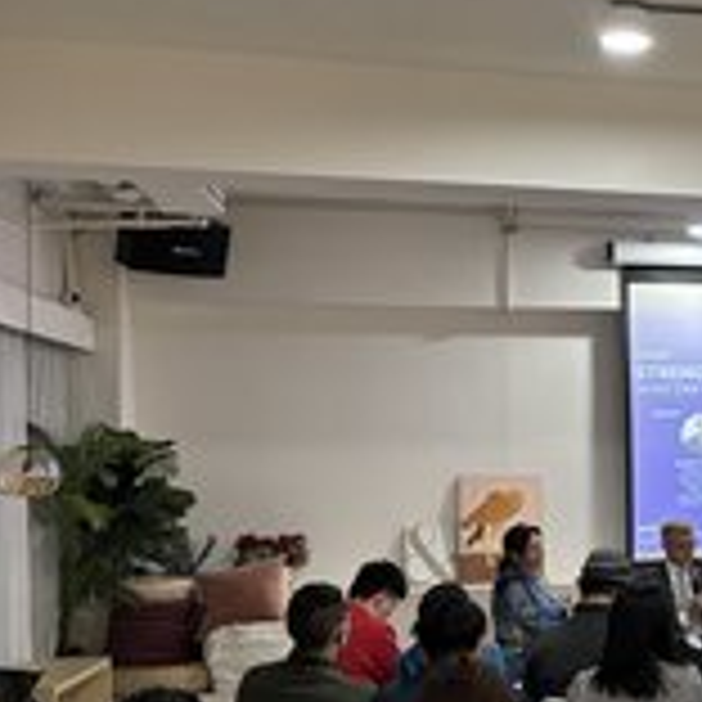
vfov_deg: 28.1
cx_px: 922
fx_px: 1400
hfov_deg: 24.4
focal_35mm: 61
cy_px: 412
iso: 200
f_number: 1.6
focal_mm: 5.96
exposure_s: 1/60
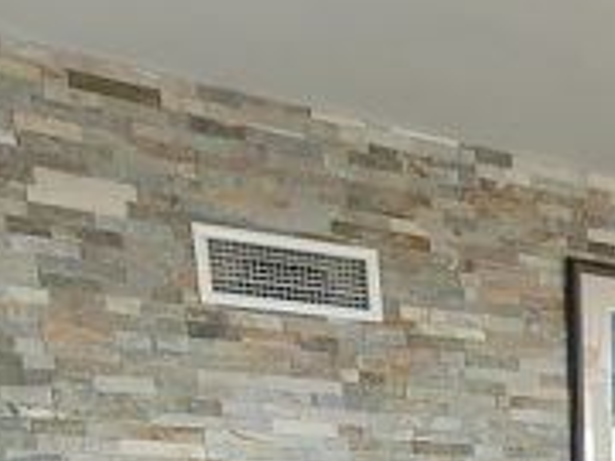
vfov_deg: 23.0
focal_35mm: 51
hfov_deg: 30.0
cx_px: 794
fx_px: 906
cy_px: 697
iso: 64
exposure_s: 1/50
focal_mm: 1.74
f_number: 2.2
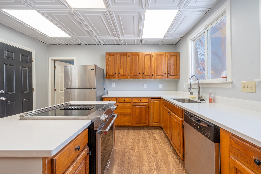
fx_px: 116
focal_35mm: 16
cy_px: 87
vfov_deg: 73.7
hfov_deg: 96.7
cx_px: 130
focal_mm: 16
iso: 100
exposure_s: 1/50
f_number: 8
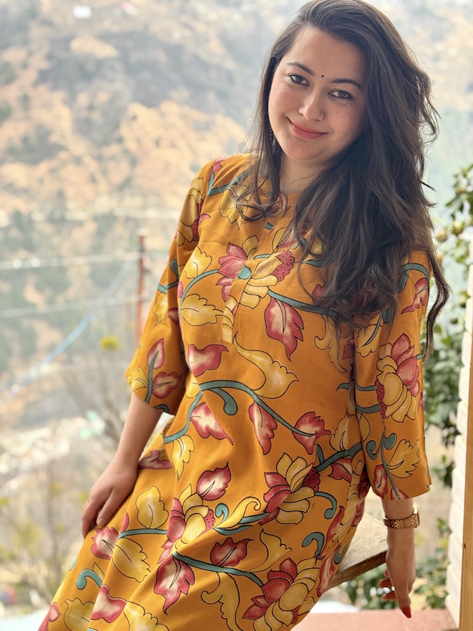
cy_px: 316
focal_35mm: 48
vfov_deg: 39.7
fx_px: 875
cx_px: 236
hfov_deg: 30.3
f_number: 1.78
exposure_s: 1/331
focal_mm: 6.76
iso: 64
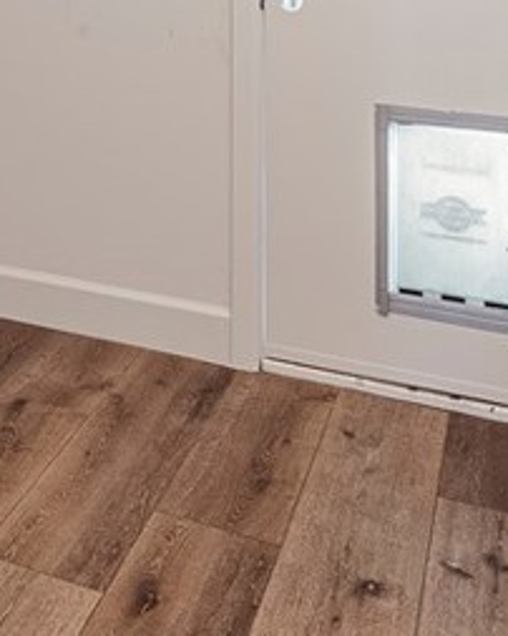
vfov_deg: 28.9
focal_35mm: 57
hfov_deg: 22.0
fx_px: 1073
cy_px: -117
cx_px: -262
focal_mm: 15
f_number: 9
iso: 1600
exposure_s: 1/60
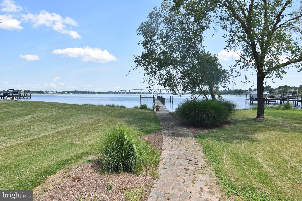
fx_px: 201
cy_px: 100
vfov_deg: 53.1
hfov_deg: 73.7
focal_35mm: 24
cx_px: 151
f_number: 9
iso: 100
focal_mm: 16
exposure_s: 1/200
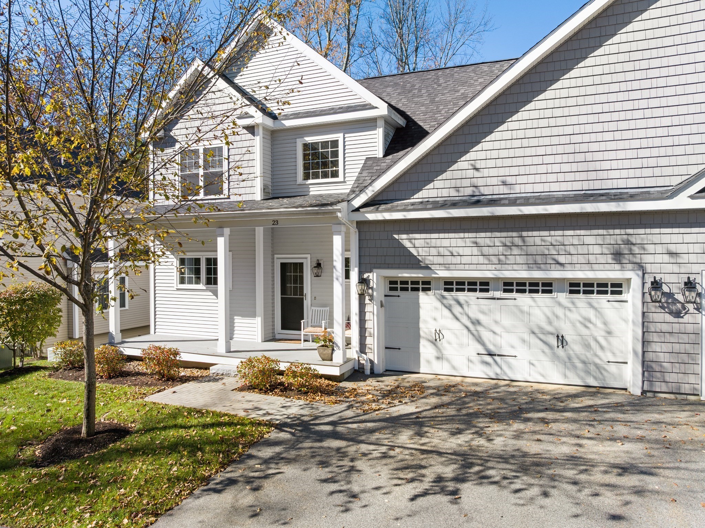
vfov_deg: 56.8
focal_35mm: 24
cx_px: 352
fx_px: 489
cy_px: 264
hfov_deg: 71.6
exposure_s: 1/400
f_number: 4.5
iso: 100
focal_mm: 12.29
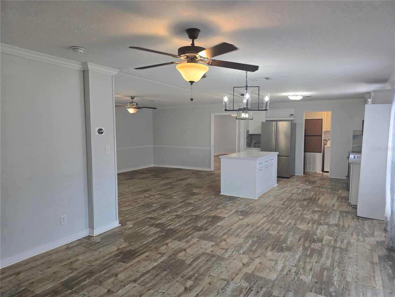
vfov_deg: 58.9
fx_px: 262
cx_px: 198
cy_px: 148
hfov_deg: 73.9
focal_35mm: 23
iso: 100
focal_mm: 6.3
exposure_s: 1/120
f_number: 1.7
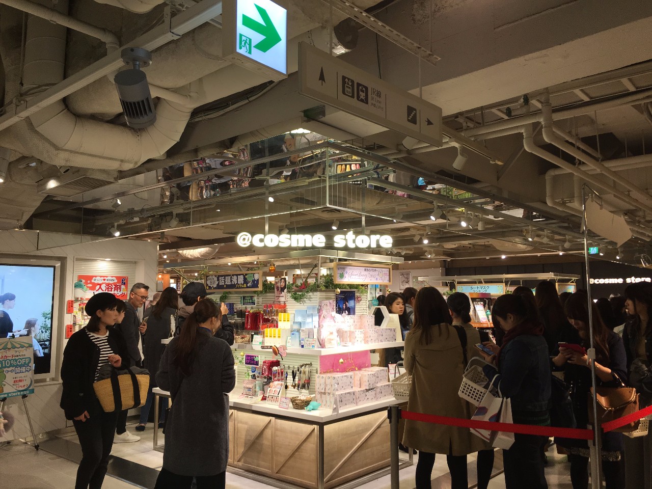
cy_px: 244
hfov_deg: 61.7
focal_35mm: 29
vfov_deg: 48.2
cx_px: 326
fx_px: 546
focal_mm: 4.15
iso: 32
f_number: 2.2
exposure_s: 1/60
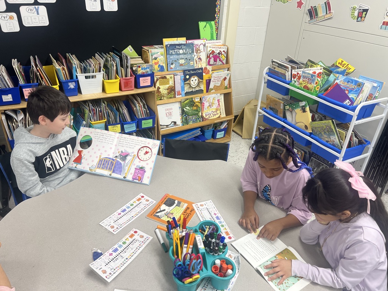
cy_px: 146
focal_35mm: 26
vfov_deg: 53.1
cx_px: 194
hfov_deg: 67.3
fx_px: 291
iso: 125
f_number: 1.5
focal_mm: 5.7
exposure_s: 1/120
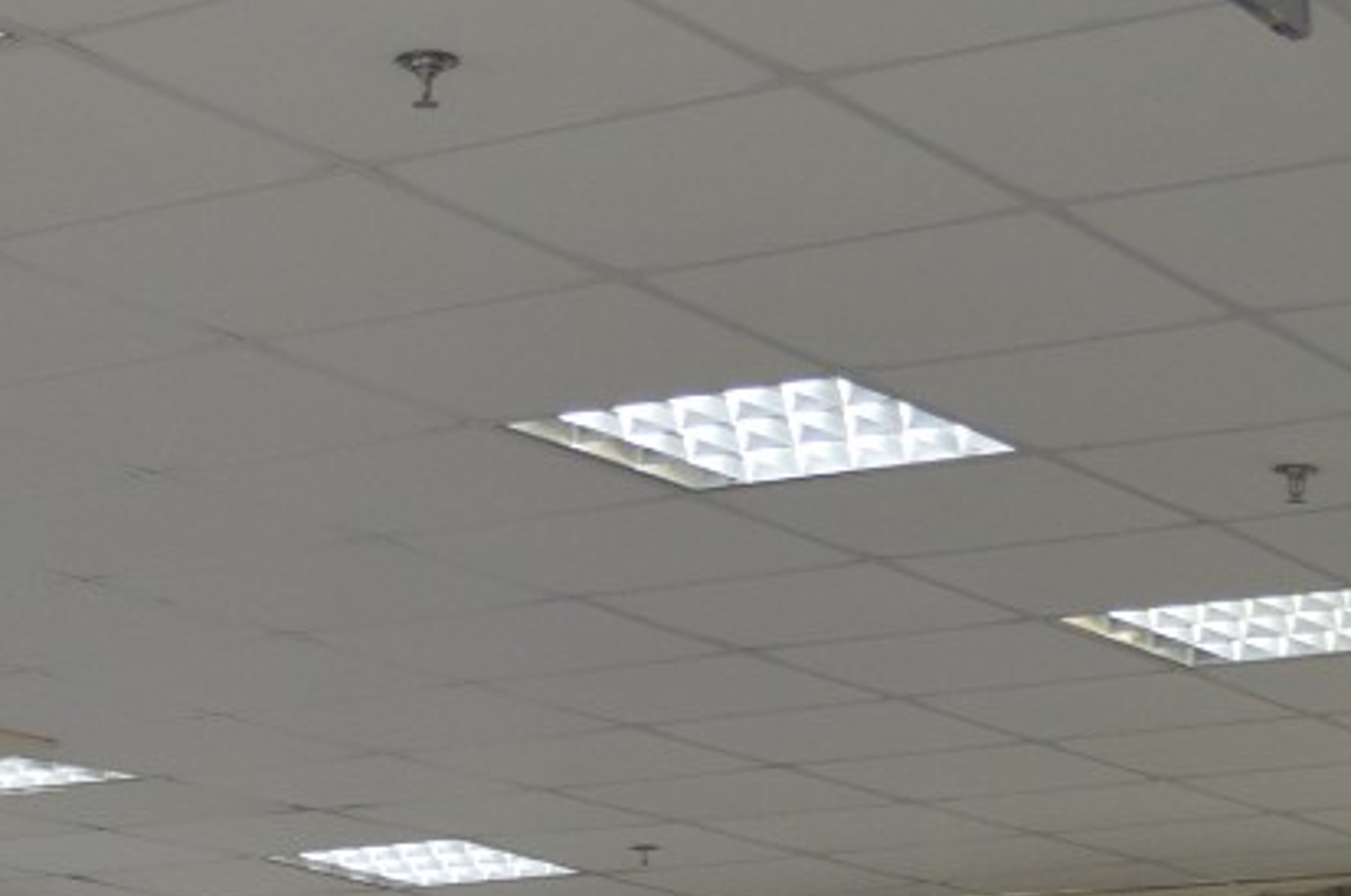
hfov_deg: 15.9
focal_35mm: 128
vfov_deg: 10.2
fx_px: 4796
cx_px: 150
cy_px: 1499
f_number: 3.8
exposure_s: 1/40
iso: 400
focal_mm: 22
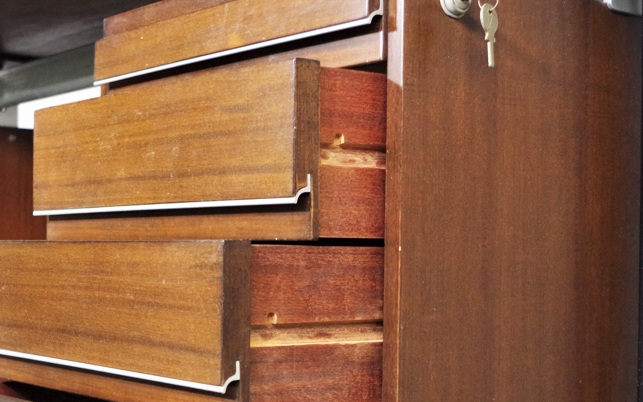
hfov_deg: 31.3
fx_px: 1139
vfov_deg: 19.9
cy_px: 282
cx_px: 226
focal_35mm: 65
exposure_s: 1/60
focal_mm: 24.38
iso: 1600
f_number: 4
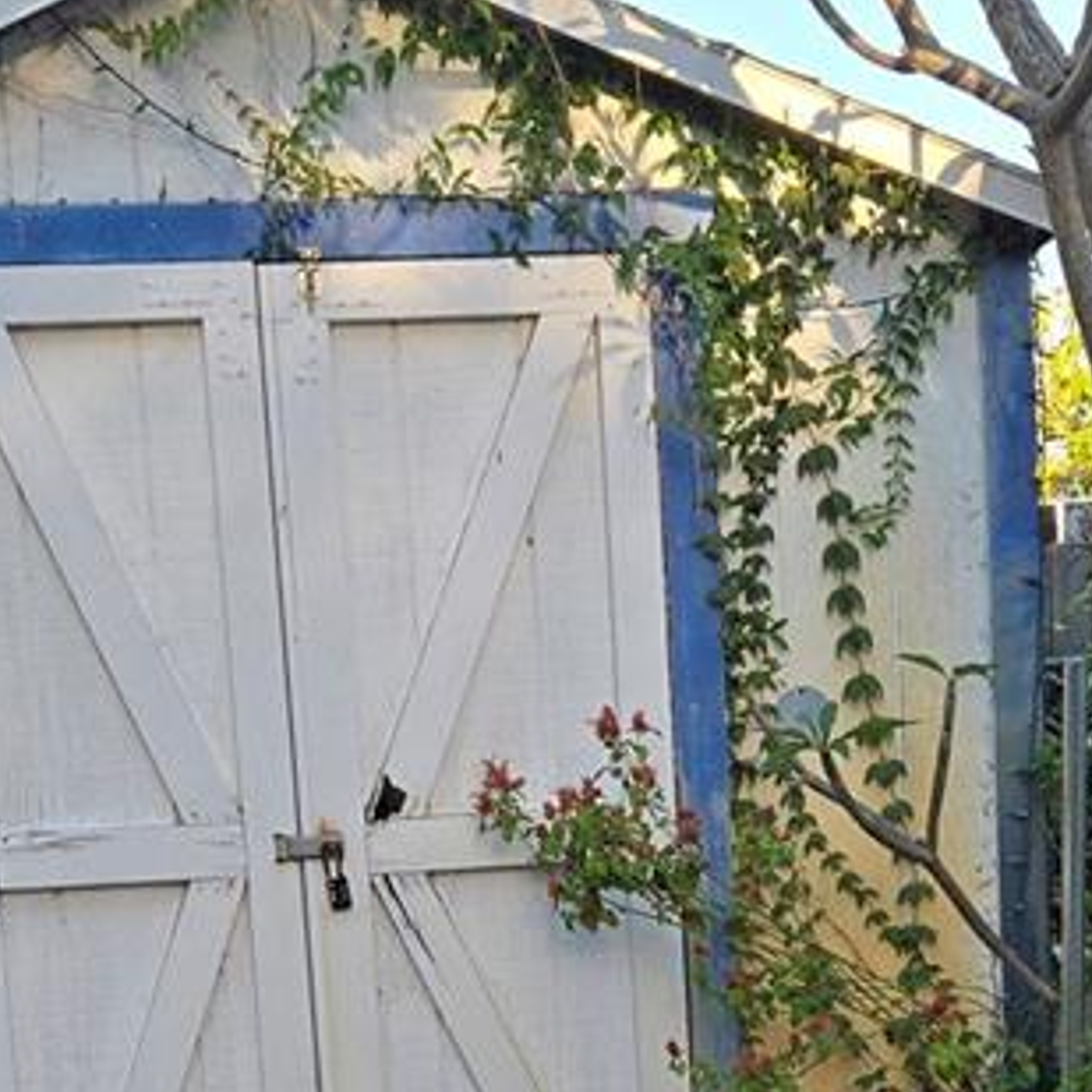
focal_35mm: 79
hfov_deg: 21.9
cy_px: 1127
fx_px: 2820
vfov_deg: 21.1
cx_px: 668
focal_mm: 5.4
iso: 80
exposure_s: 1/1163
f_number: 1.8
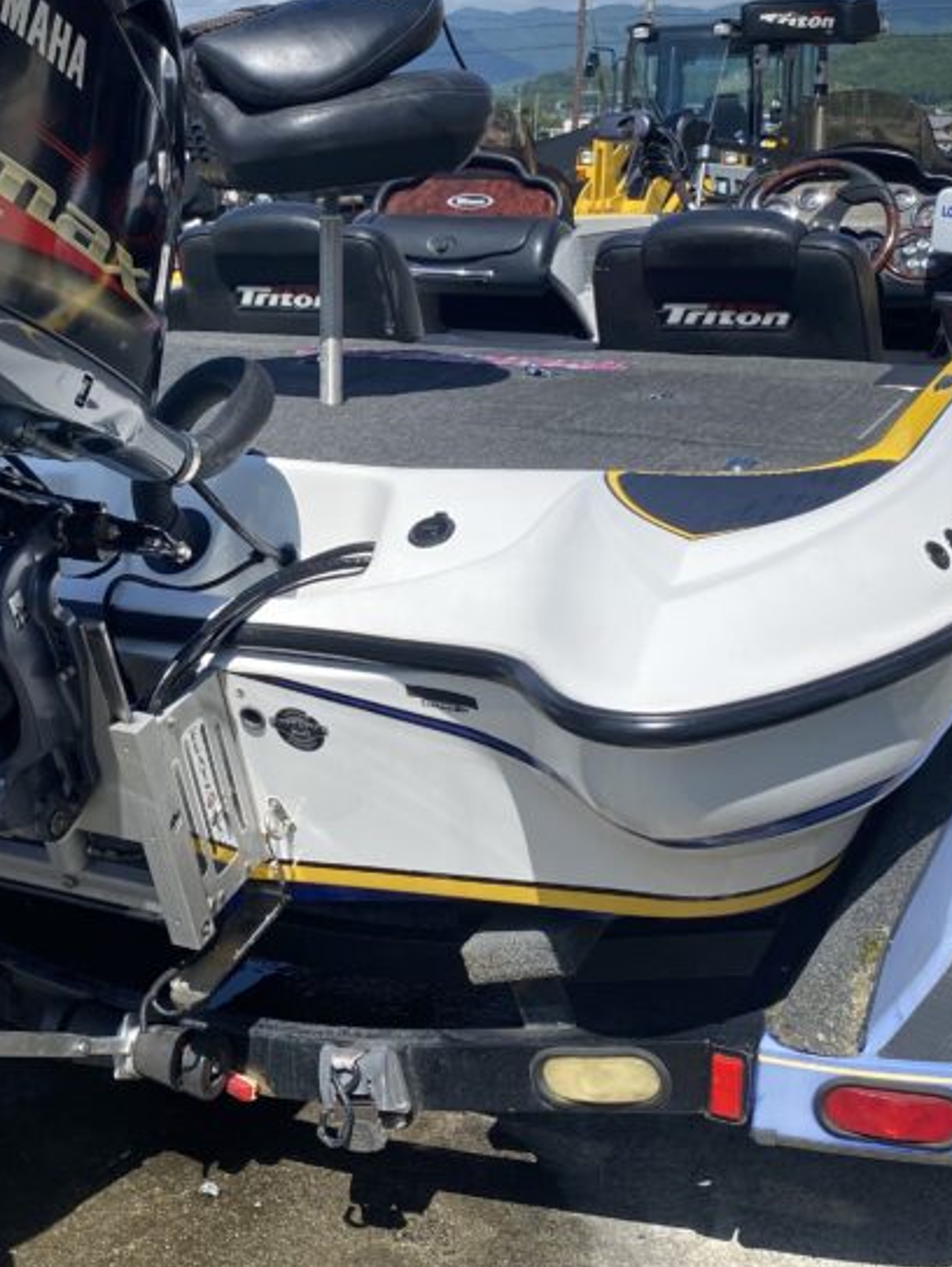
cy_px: 495
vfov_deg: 38.7
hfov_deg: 29.3
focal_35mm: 49
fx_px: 1795
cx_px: 240
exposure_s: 1/2890
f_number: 1.8
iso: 32
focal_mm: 4.25
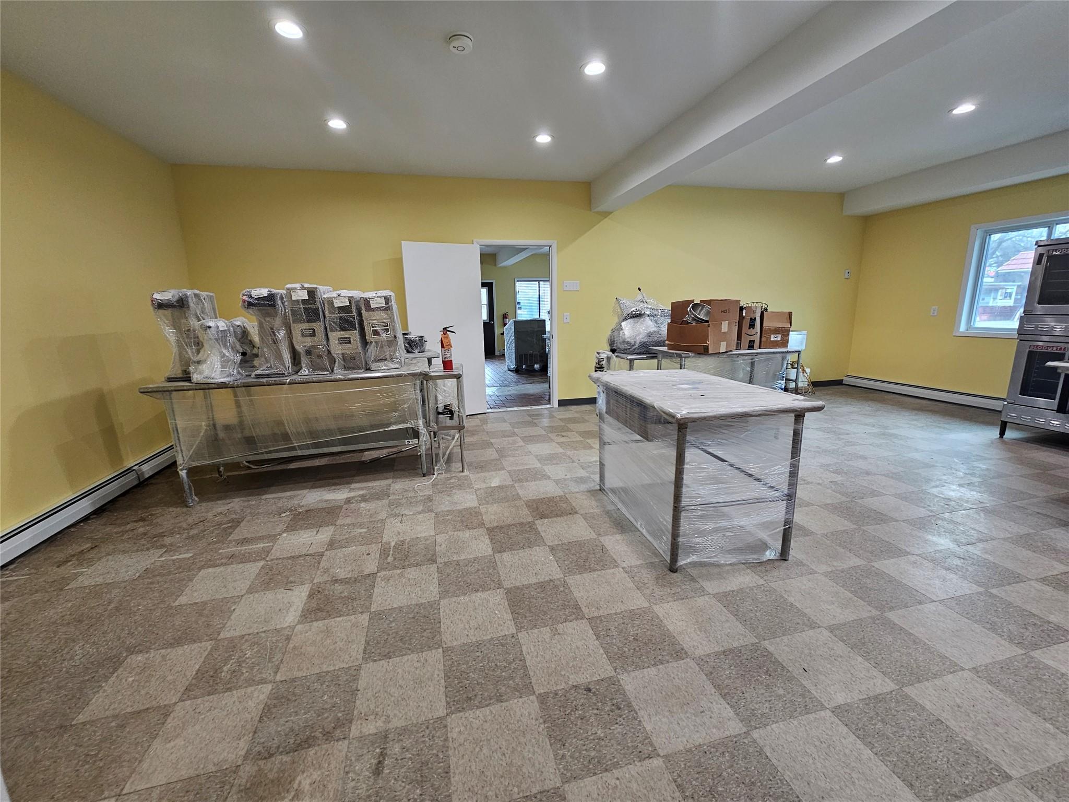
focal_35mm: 13
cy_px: 401
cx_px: 534
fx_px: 401
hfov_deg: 106.2
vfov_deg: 89.9
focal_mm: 2.2
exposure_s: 1/60
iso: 100
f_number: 2.2
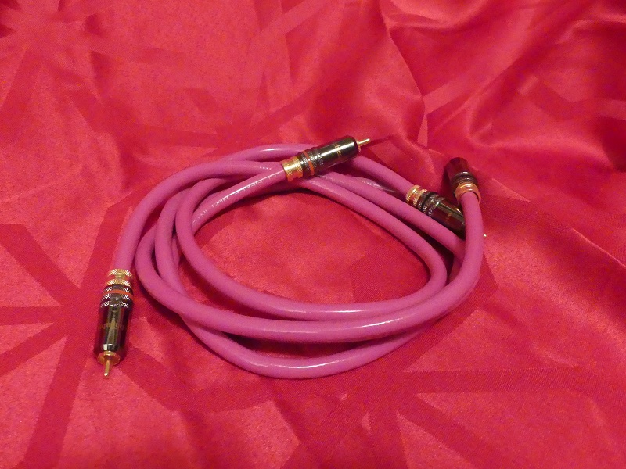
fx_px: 651
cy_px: 234
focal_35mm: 36
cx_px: 313
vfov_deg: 39.7
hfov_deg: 51.4
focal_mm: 6.4
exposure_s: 1/60
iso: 3200
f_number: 2.8
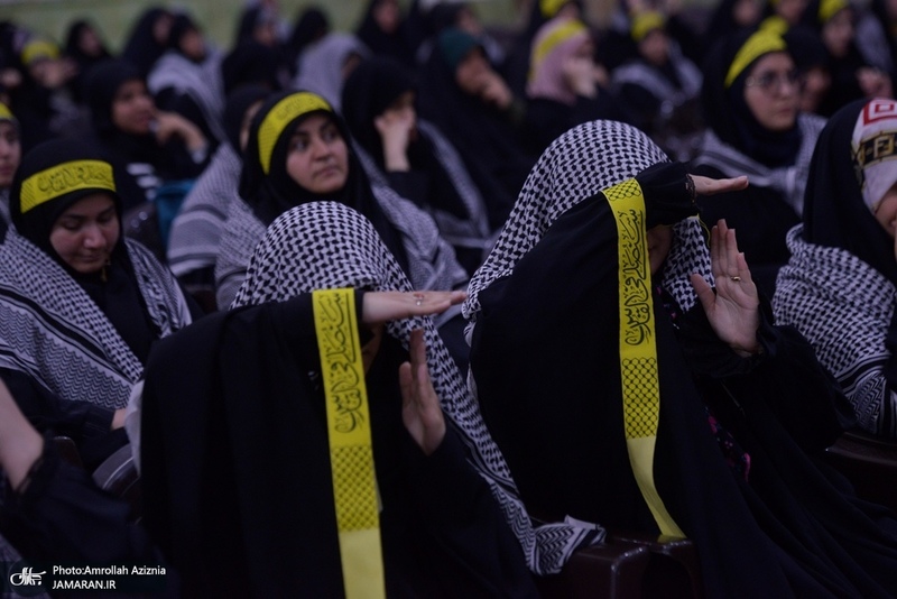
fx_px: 2792
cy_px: 300
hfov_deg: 18.3
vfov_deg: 12.2
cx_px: 448
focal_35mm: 112
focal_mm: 112
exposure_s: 1/100
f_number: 4.5
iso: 2500
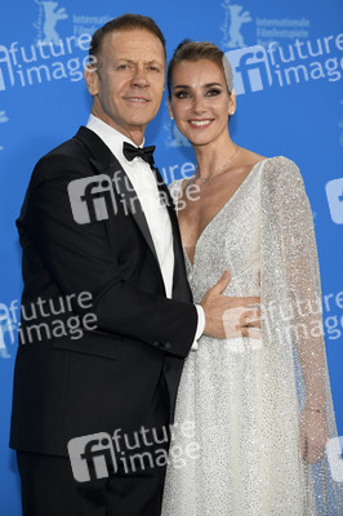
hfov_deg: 13.4
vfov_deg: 20.0
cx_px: 172
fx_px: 1460
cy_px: 258
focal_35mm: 102
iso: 640
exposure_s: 1/400
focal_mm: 102
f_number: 4
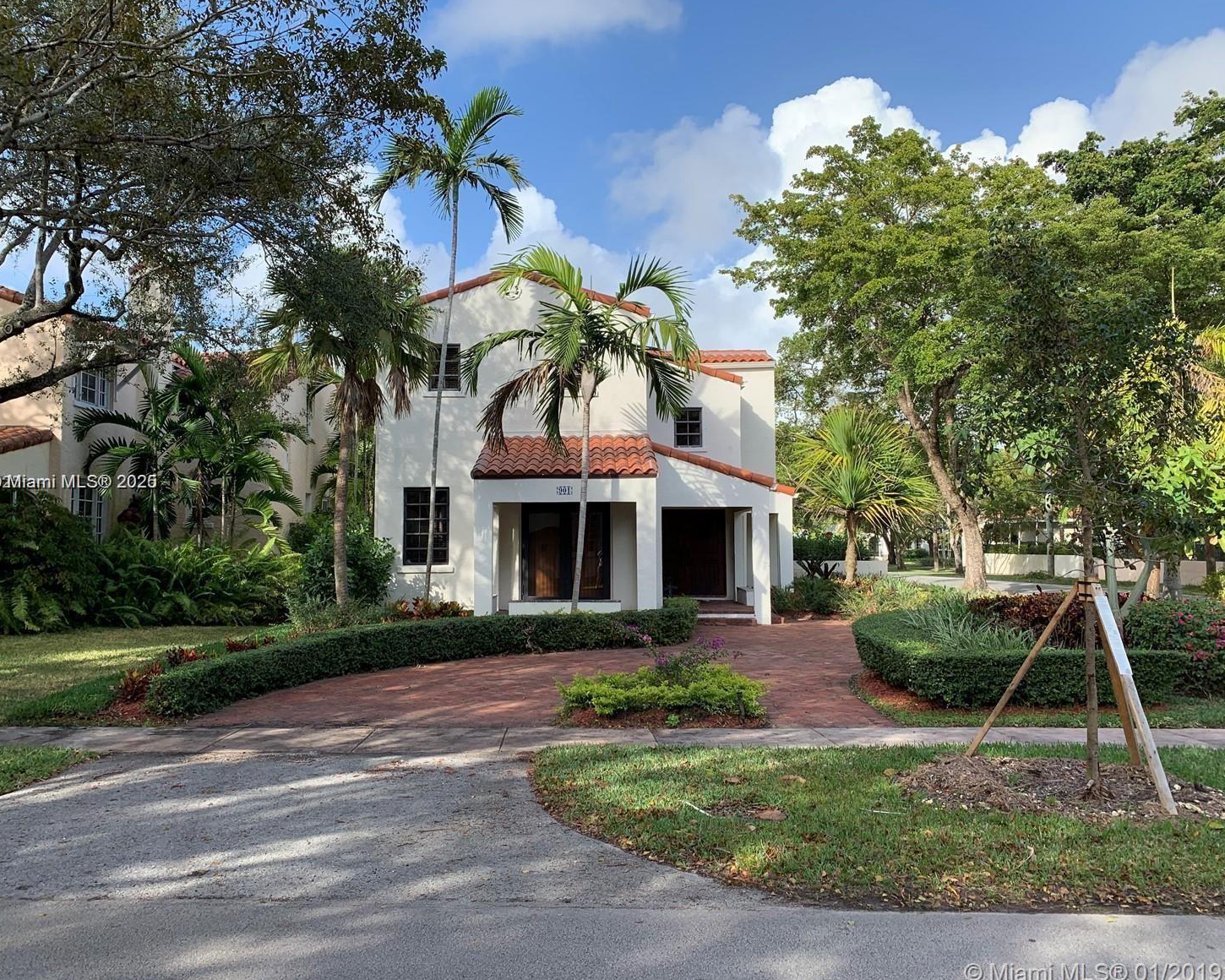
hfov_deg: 62.1
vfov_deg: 51.5
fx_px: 1015
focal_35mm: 28
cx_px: 563
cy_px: 483
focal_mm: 4.25
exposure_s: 1/1100
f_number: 1.8
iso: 25
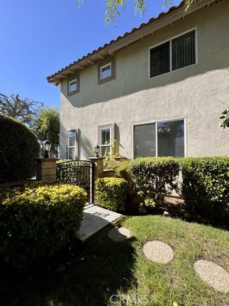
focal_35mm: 14
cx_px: 114
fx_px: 123
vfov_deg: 102.1
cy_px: 153
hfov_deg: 85.7
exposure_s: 1/1078
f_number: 2.2
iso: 50
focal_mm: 2.22
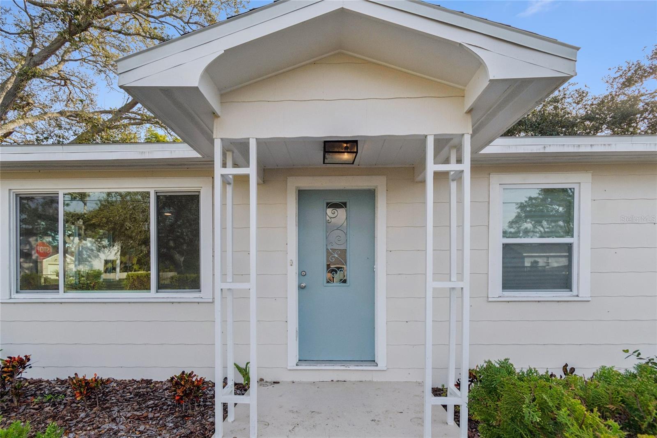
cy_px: 219
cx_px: 328
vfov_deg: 77.3
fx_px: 274
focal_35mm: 15
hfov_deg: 100.4
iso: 100
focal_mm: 10
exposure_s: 1/1000
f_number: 7.1
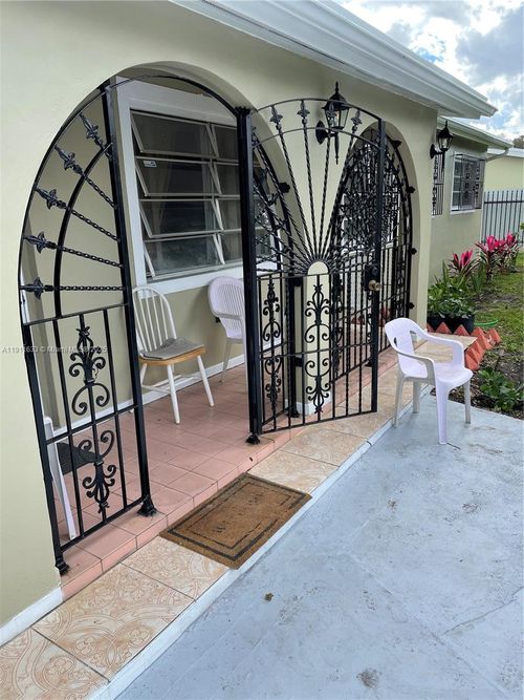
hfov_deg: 53.0
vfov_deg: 67.3
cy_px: 350
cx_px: 262
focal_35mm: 26
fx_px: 525
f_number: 1.6
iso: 32
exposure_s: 1/947
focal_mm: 4.2
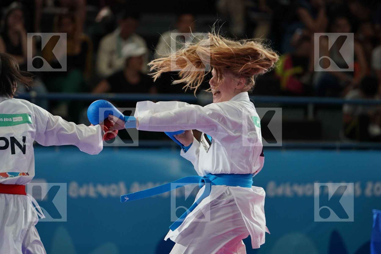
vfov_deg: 5.2
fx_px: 2794
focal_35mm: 264
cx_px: 190
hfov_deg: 7.8
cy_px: 127
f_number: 2.8
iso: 1250
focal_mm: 176
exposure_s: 1/1000
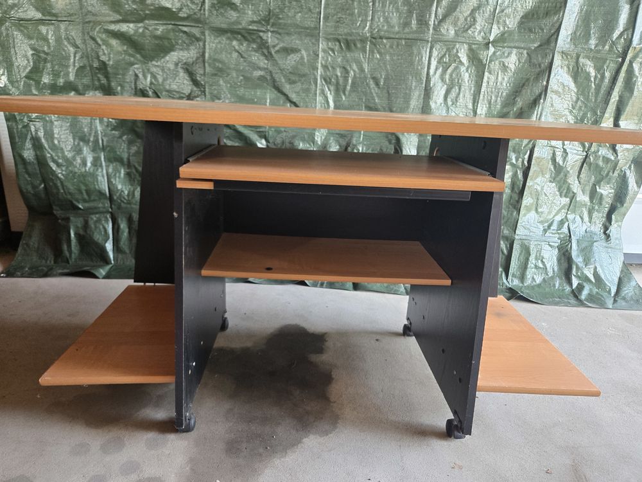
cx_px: 321
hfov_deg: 73.9
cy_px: 241
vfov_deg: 58.9
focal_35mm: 23
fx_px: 427
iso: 320
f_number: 1.8
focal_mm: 5.4
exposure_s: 1/100
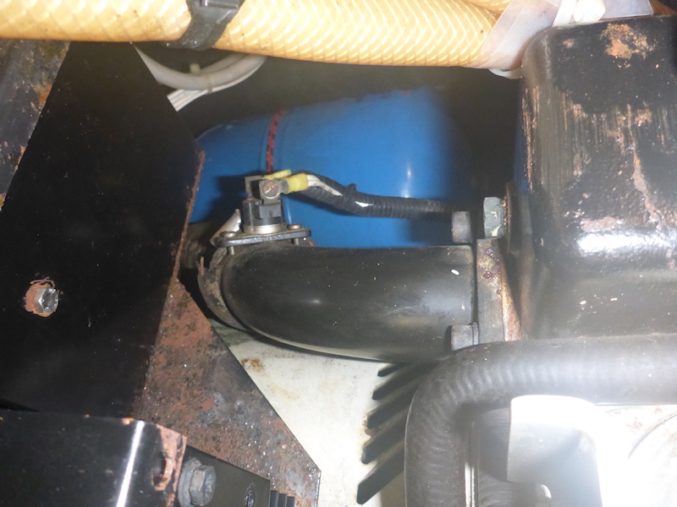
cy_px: 254
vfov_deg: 49.7
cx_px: 338
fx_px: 548
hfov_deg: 63.4
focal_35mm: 28
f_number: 3.3
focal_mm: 4.9
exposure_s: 1/60
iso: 800
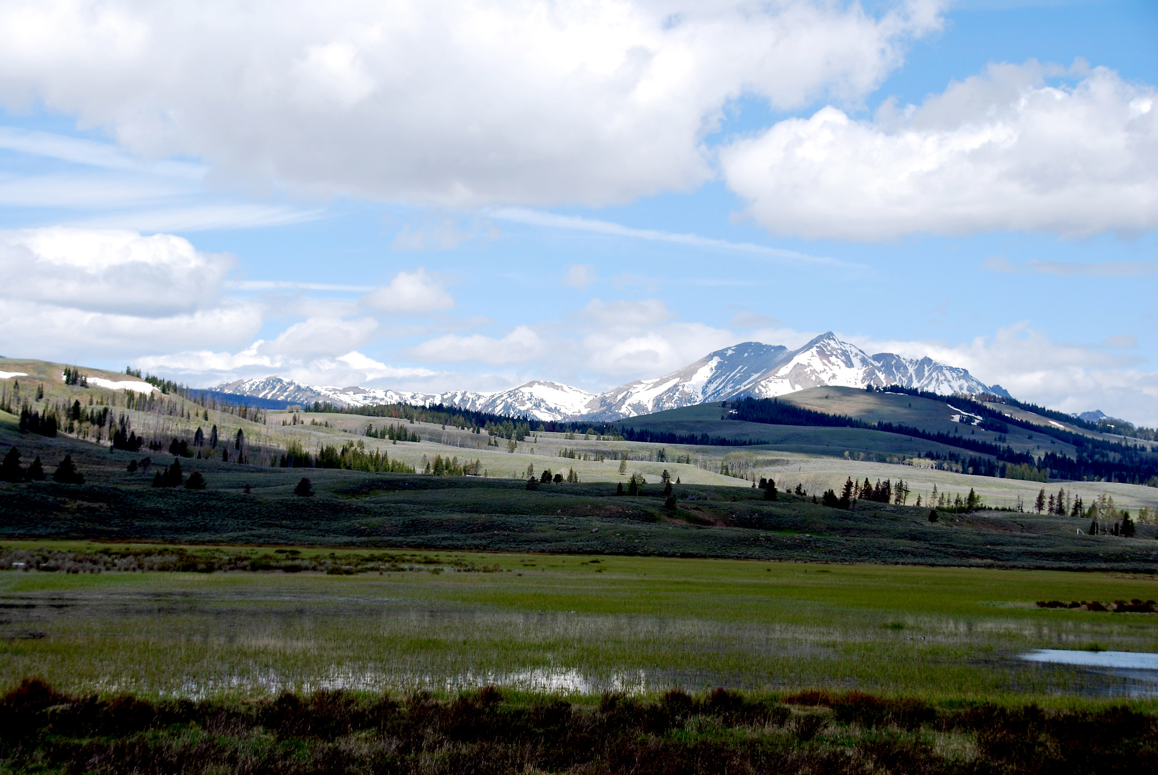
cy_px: 388
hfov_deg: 26.0
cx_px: 579
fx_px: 2512
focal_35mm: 78
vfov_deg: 17.5
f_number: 8
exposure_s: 1/250
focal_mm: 52
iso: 100
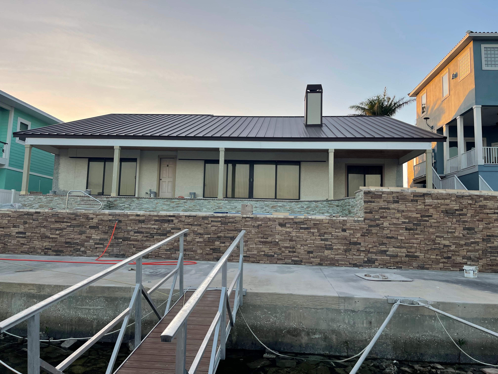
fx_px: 374
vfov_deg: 53.1
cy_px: 187
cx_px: 249
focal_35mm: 26
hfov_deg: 67.3
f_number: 1.6
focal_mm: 5.1
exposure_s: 1/584
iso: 32
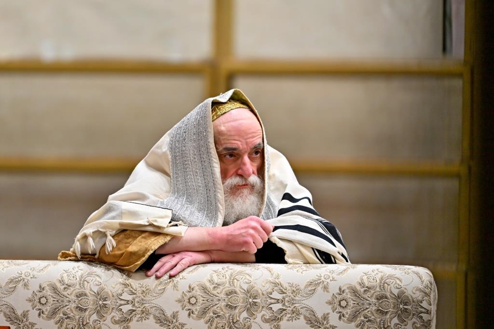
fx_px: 4115
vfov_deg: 4.6
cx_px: 247
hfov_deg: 6.9
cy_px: 164
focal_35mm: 300
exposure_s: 1/320
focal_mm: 200
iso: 250
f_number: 2.8
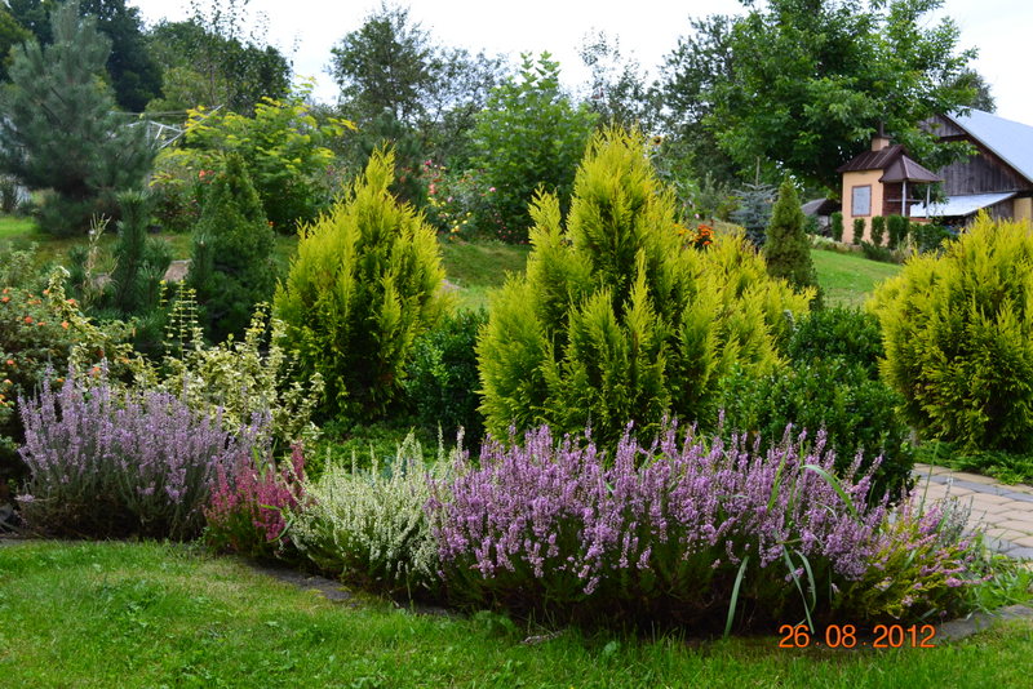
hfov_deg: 49.5
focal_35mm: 39
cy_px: 344
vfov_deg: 34.2
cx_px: 516
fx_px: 1119
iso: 400
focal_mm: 26
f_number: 7.1
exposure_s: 1/40
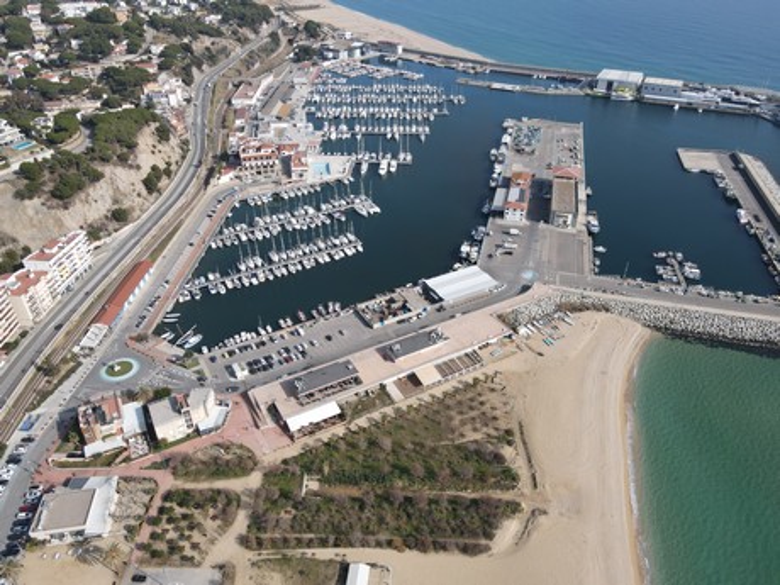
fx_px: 541
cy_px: 292
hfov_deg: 71.6
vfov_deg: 56.8
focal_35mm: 24
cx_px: 390
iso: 100
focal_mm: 4.5
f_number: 2.8
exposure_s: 1/640
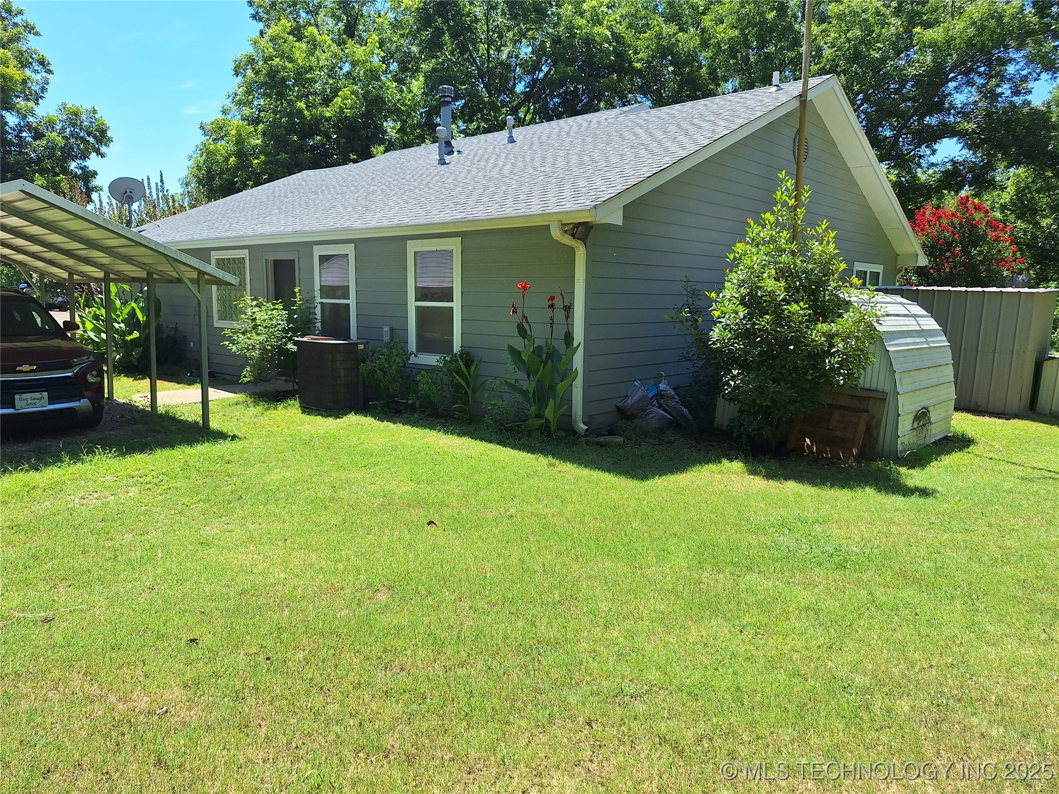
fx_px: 704
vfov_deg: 58.9
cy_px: 397
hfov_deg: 73.9
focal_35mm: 23
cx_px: 530
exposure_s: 1/1618
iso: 40
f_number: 1.8
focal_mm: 5.54
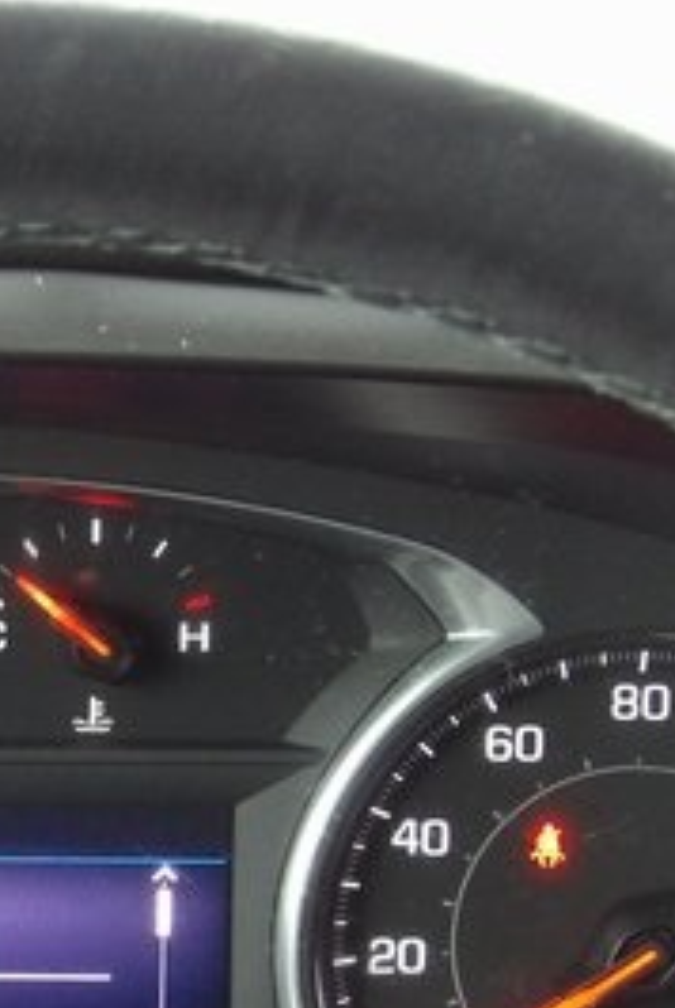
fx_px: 7153
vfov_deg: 8.1
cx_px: -102
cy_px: 807
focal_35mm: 255
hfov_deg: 5.4
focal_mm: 18.2
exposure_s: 1/17
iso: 400
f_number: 4.2
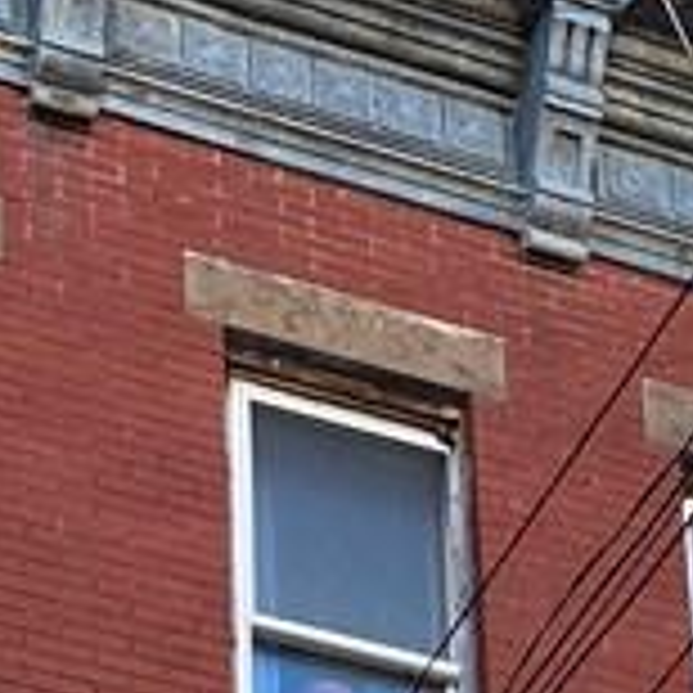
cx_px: 279
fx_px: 3465
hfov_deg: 11.4
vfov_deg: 10.2
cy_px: 1534
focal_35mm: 153
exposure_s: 1/493
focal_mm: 4.25
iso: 32
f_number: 1.8
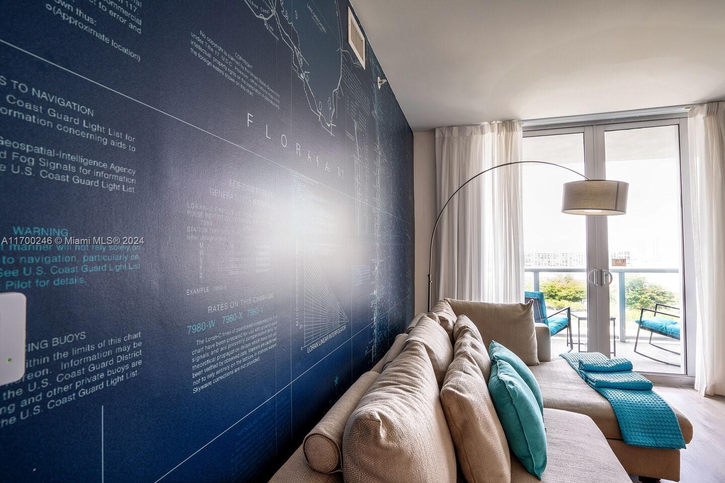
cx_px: 362
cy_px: 242
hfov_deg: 96.7
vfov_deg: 73.7
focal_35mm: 16
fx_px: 322
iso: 100
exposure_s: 1/5
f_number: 8
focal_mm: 16
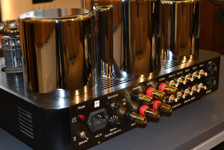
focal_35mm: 59
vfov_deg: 23.0
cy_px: 70
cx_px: 91
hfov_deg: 33.8
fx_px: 367
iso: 2000
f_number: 4.8
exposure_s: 1/60
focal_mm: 32
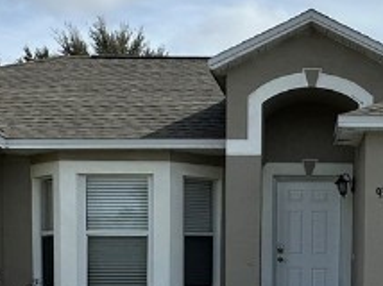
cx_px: 304
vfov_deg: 21.0
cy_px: 297
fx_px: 740
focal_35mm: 67
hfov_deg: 28.4
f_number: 2.2
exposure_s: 1/2053
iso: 50
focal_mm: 2.22
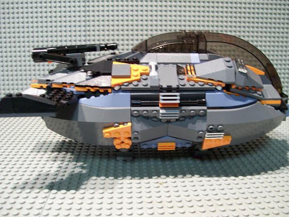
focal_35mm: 36
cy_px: 108
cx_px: 144
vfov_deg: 39.6
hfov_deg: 51.4
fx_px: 300
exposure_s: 1/13.9
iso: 160
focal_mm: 6
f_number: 2.7
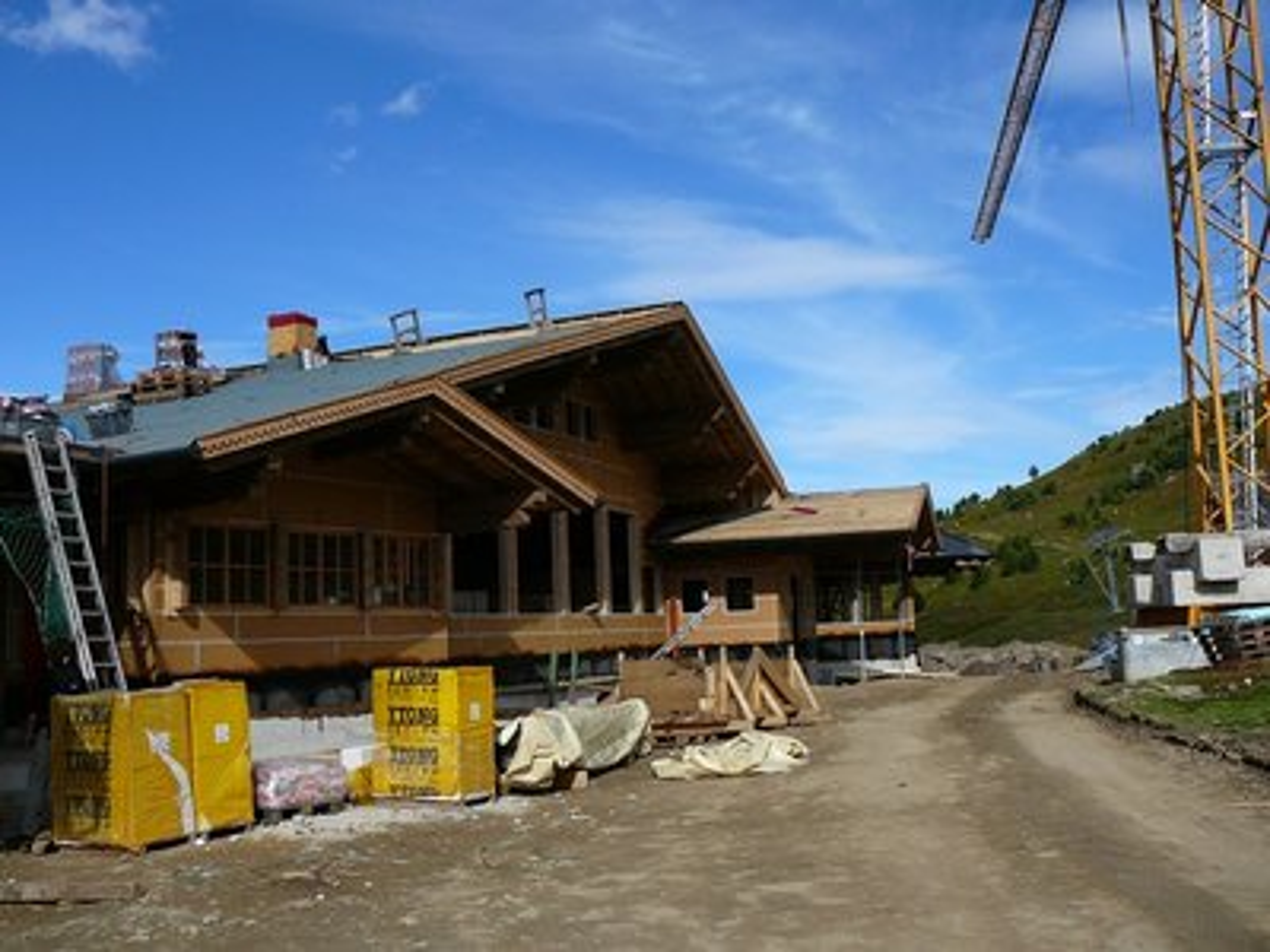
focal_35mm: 35
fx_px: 1284
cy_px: 476
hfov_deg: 52.6
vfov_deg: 40.7
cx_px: 635
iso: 80
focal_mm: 5.2
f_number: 5
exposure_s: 1/500
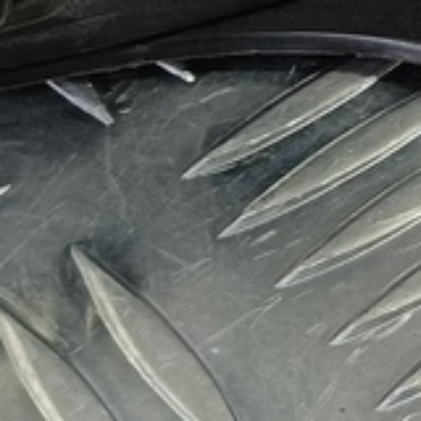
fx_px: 1789
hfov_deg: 12.0
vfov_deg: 12.1
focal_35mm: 130
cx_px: 834
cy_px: -392
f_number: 1.6
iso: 141
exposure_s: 1/50
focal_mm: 4.11
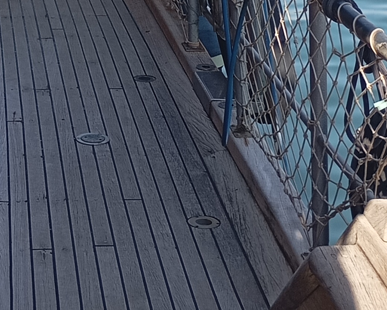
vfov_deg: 13.5
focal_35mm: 107
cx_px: 95
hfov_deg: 17.8
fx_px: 1225
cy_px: -166
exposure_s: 1/374
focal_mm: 4.27
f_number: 1.8
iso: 104
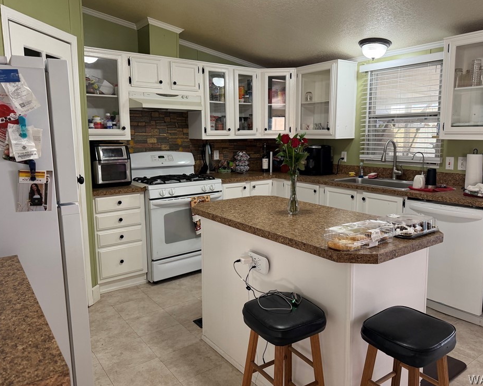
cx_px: 254
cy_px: 187
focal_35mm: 26
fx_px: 372
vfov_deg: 54.9
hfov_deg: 66.0
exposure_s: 1/60
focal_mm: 6.76
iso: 200
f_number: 1.78
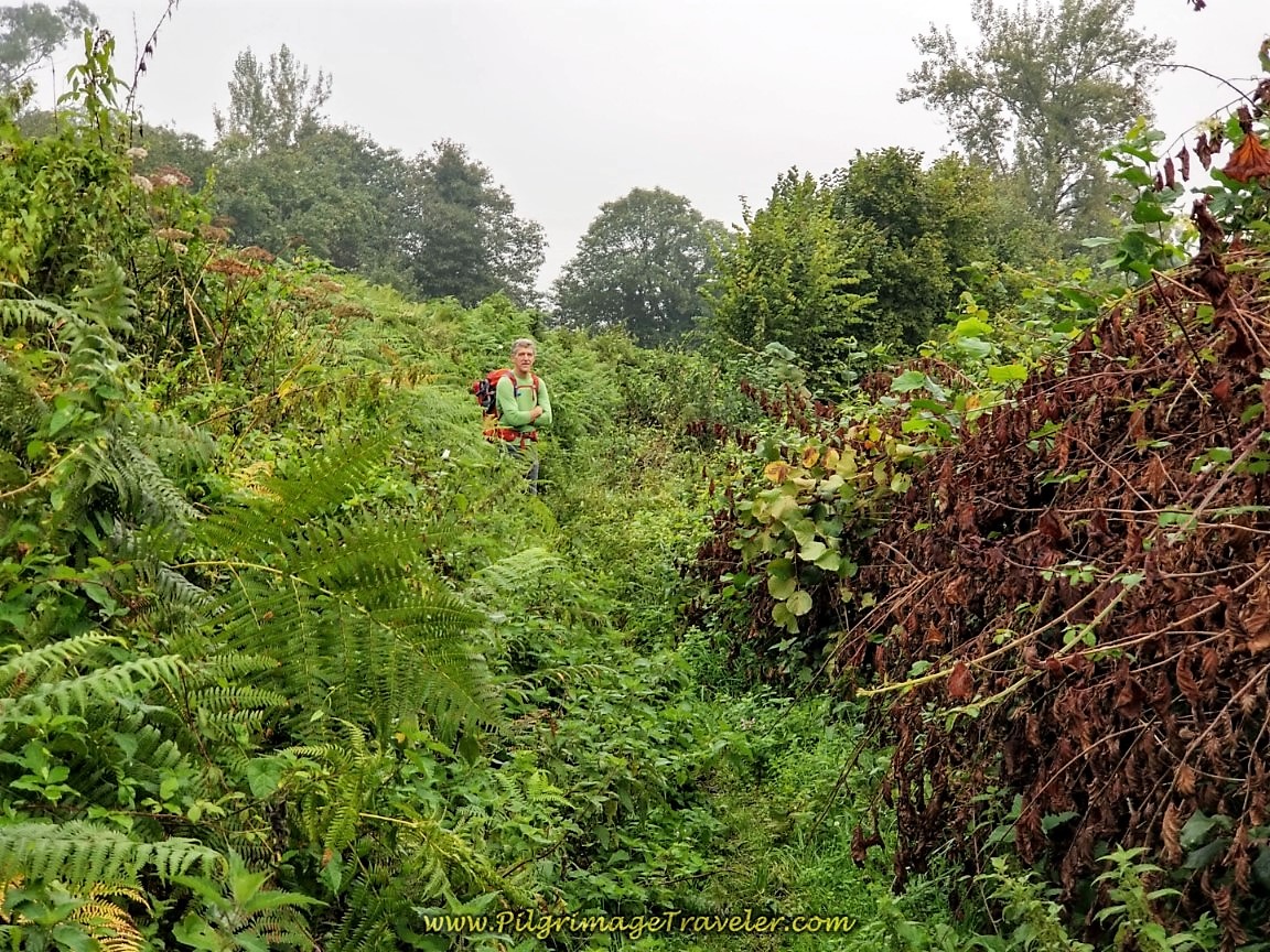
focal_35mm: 52
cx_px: 635
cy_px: 476
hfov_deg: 36.8
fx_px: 1908
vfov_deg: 28.0
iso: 25
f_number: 2.4
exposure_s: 1/44
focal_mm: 6
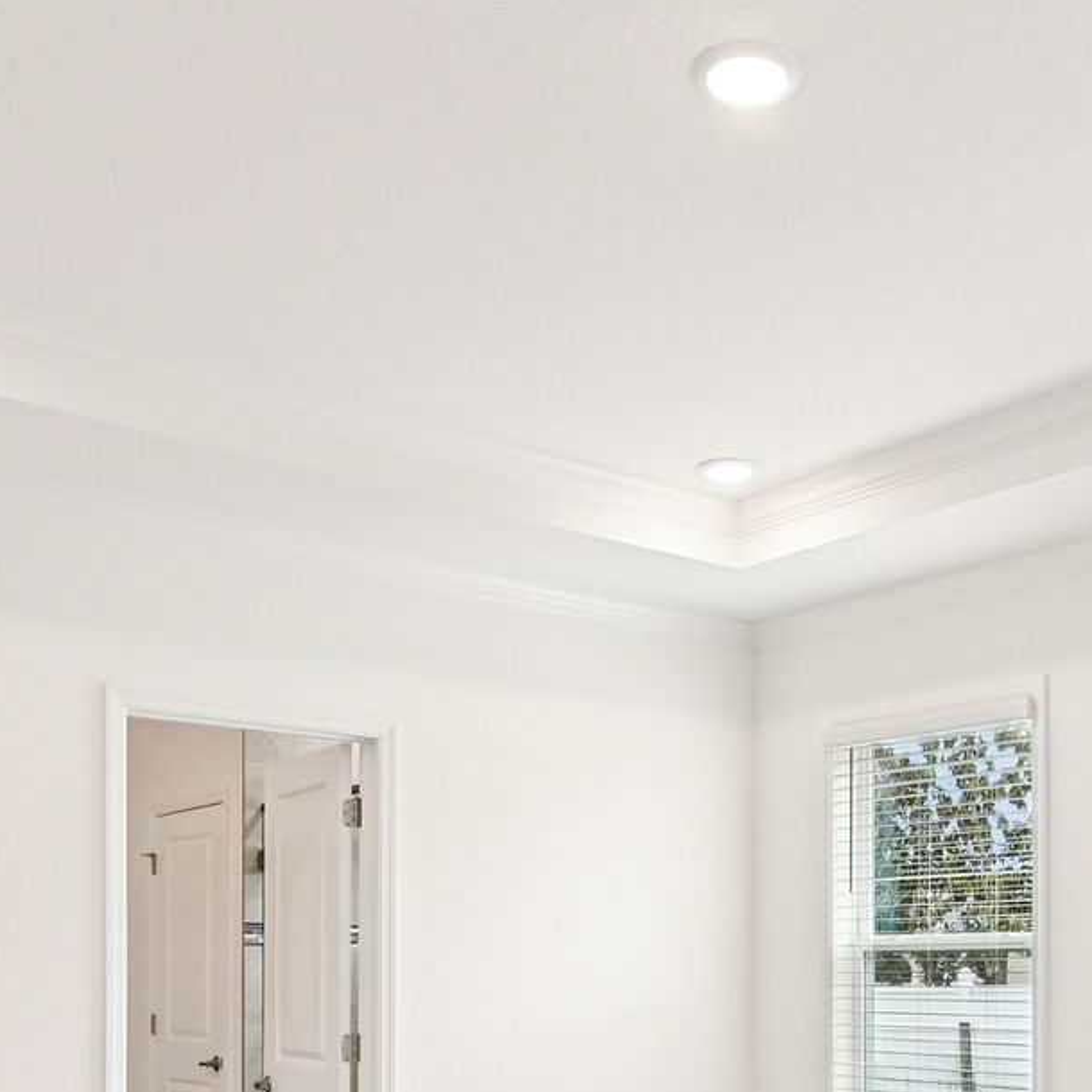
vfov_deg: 36.4
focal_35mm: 43
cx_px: 758
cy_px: 1013
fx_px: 1535
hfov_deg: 38.6
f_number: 8
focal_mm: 14
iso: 1000
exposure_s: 1/320
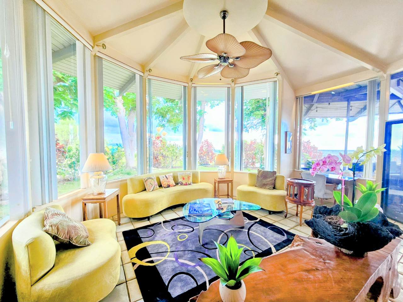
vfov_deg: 89.9
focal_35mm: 13
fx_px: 151
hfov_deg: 106.2
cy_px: 151
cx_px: 202
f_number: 2.2
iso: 100
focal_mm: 2.2
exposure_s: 1/60
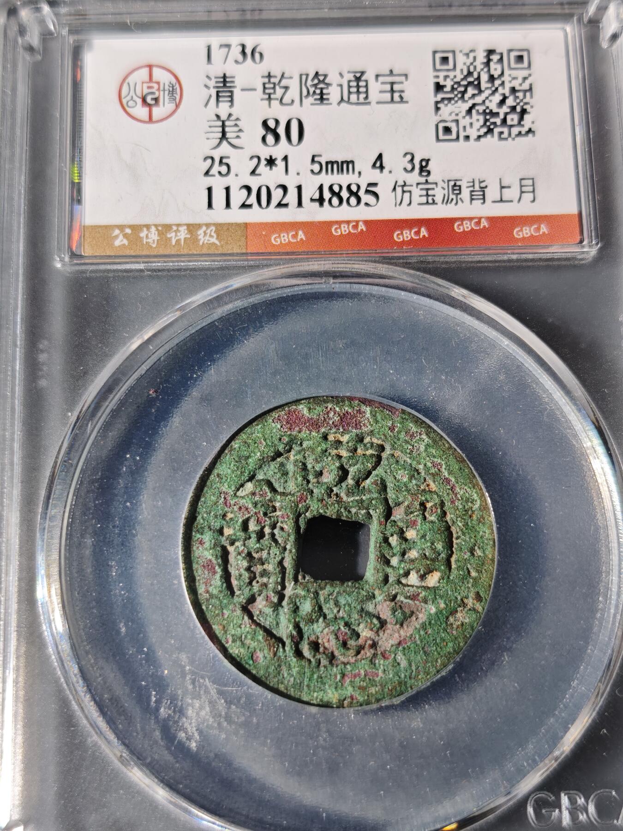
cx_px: 312
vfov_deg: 37.5
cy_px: 416
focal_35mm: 51
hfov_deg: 28.6
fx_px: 1224
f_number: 1.63
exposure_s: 1/100
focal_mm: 5.85
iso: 50
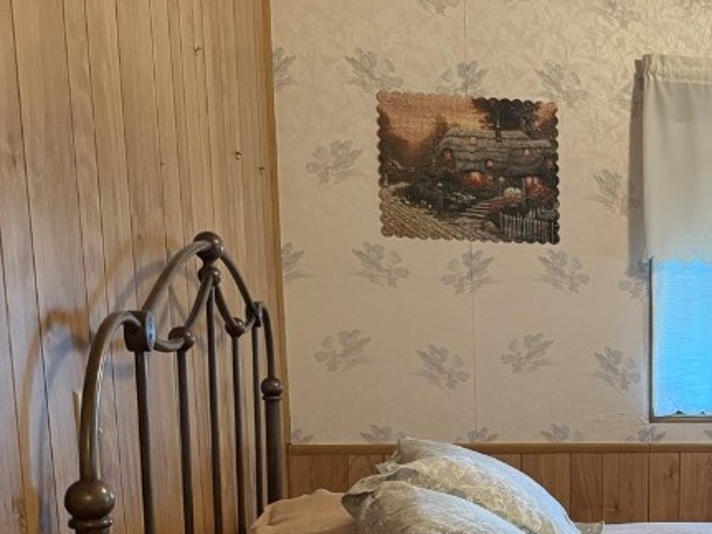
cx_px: 757
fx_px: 1172
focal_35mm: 57
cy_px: 506
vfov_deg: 24.7
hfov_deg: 30.7
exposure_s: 1/60
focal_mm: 6.76
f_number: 1.78
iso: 500
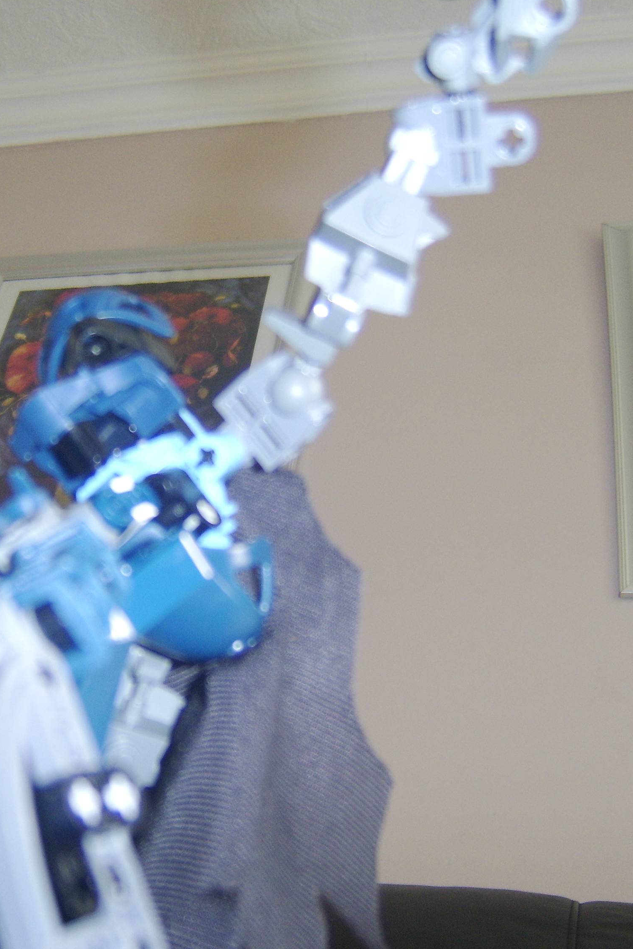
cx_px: 164
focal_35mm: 44
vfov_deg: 44.5
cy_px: 480
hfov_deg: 30.1
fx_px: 1160
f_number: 2.7
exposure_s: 1/30
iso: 141
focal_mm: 8.13
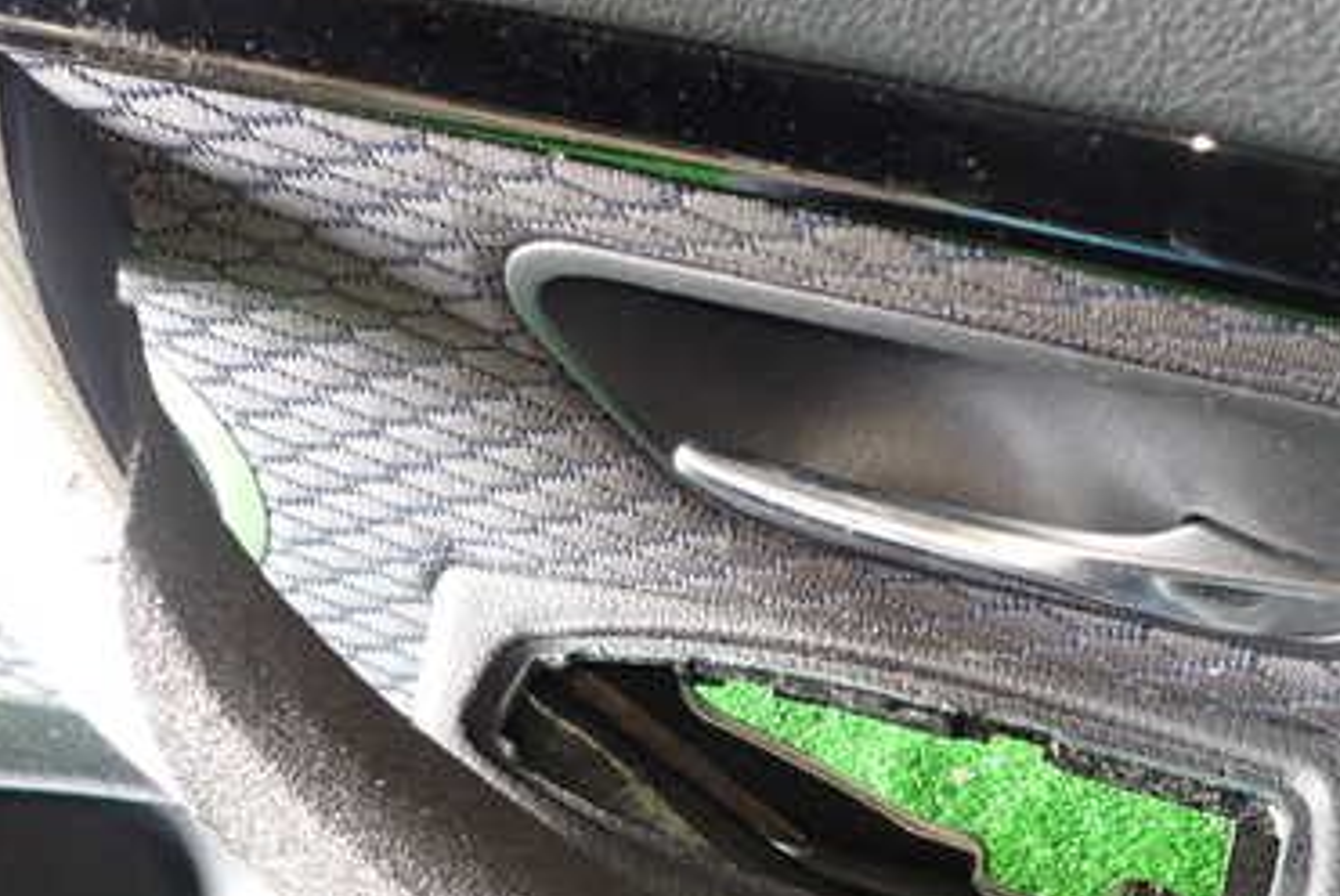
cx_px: 838
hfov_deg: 46.0
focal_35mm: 42
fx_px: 1565
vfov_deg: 31.7
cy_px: 607
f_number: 2
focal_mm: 4.5
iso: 320
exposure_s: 1/30
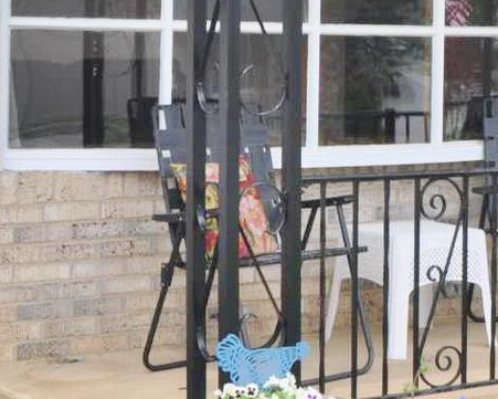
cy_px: 19
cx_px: 701
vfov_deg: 13.3
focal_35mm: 115
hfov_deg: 15.6
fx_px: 1695
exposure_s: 1/125
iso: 200
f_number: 11
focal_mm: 18
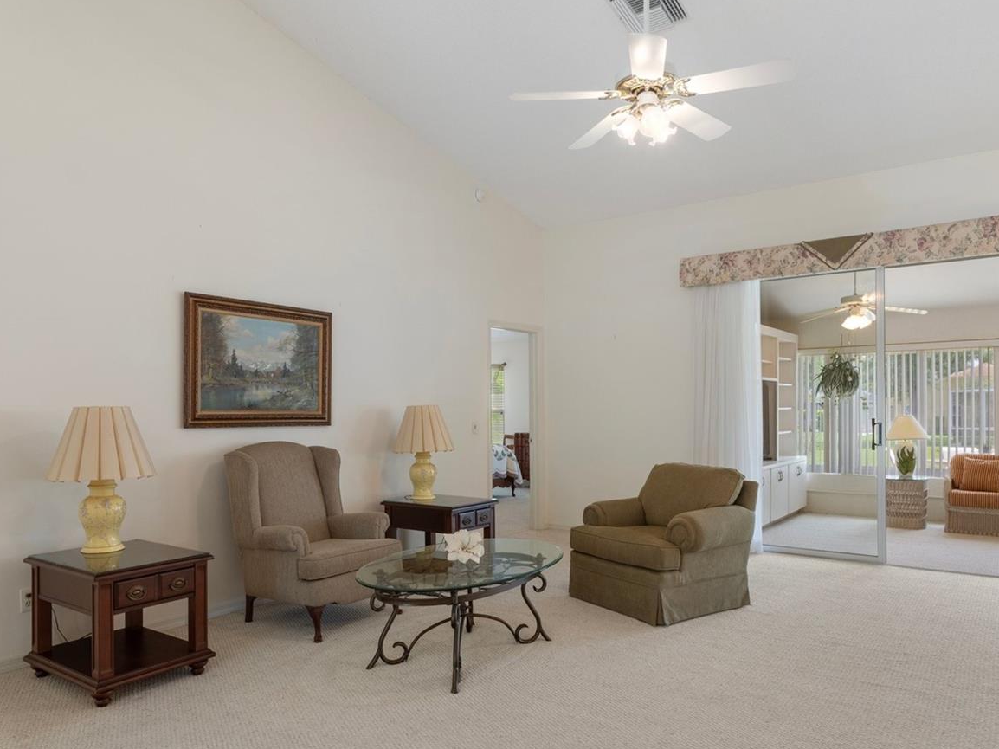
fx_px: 692
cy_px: 410
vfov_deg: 56.7
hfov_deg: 71.6
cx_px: 493
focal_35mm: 24
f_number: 8
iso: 250
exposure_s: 1/3
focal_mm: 12
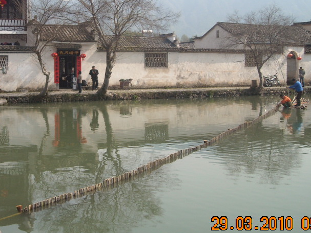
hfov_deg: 32.4
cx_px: 102
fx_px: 530
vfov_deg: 24.7
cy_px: 68
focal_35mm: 59
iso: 64
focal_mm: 5.7
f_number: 5.6
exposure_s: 1/209
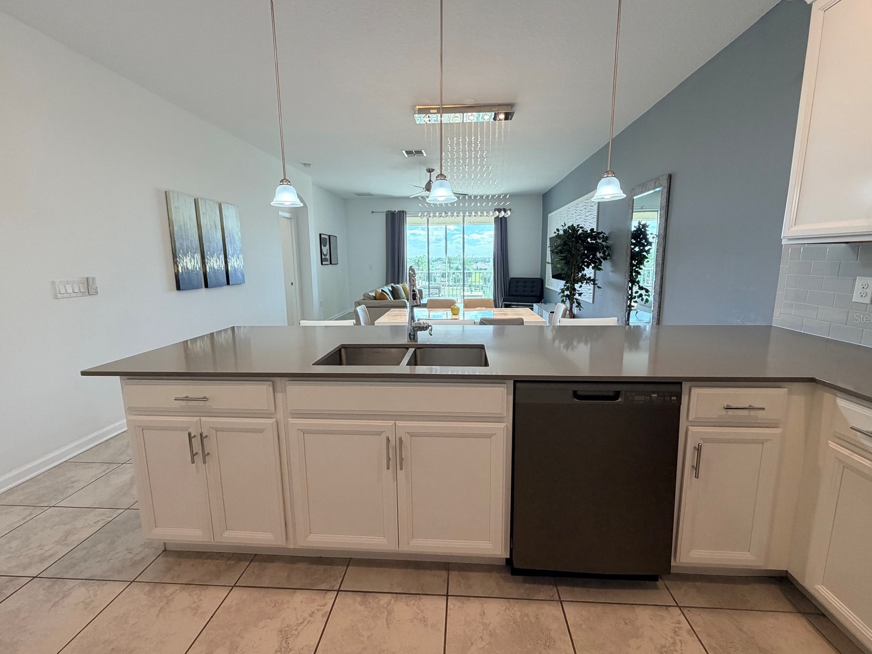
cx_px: 442
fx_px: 378
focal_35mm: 15
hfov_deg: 98.2
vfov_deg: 81.7
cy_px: 318
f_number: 2.2
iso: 200
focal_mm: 2.22
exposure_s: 1/120
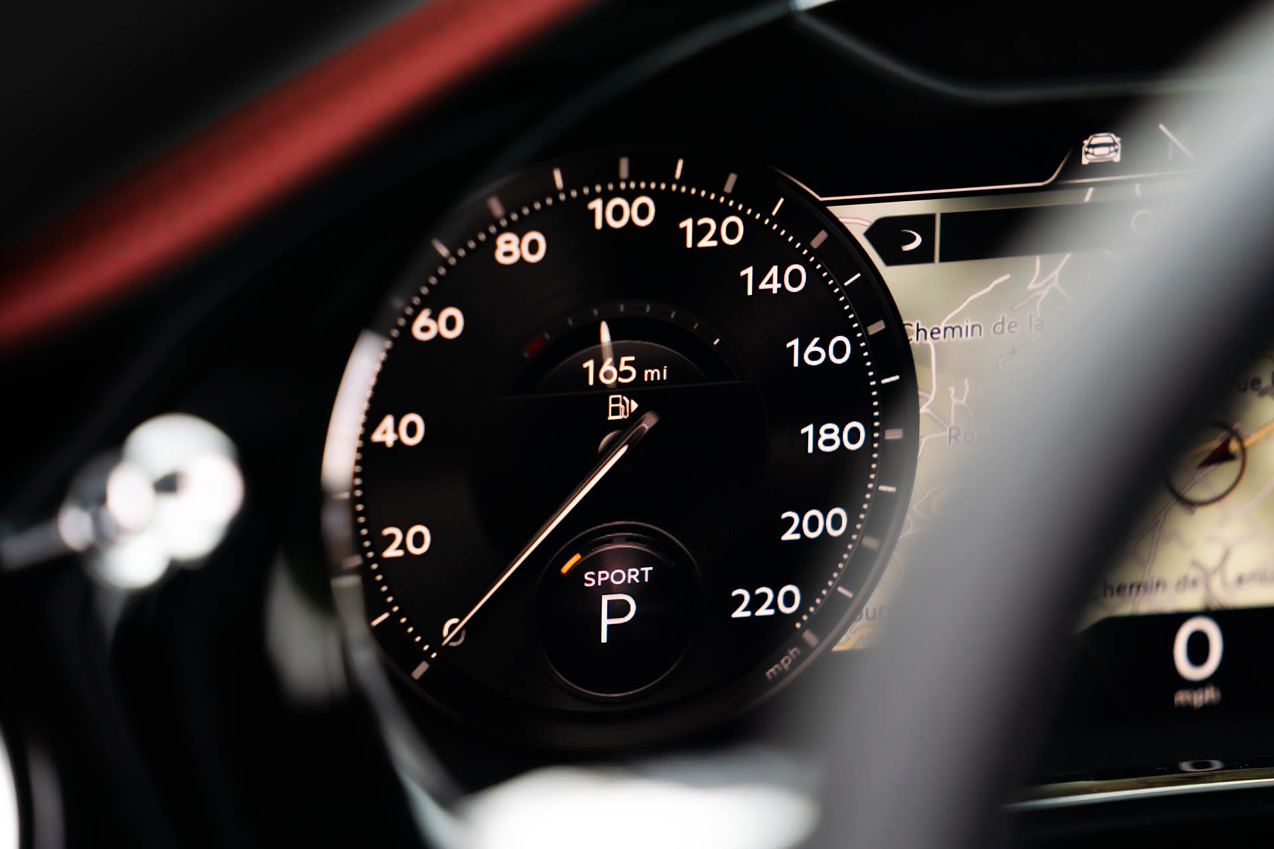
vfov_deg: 6.9
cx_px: 637
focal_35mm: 200
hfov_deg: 10.3
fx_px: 7077
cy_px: 424
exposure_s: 1/200
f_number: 2.8
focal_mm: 200
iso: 800
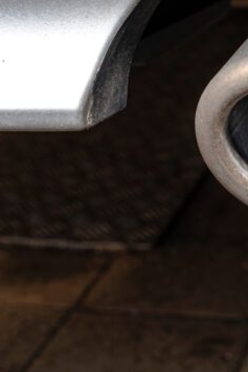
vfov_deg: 20.1
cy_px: 124
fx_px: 1043
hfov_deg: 13.2
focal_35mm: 101
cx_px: 311
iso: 100
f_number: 8
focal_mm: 35
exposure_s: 1/60
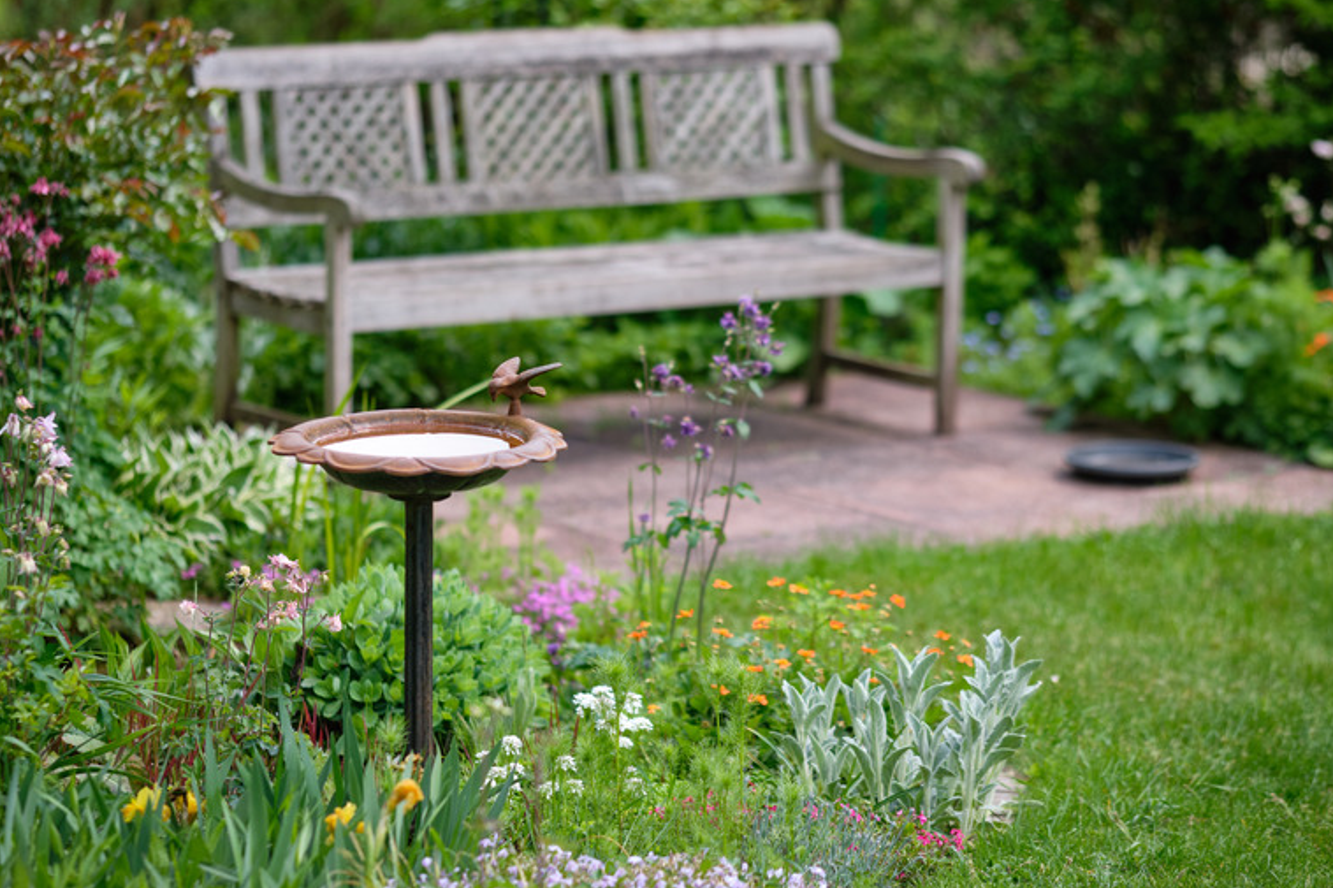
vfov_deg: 9.9
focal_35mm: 139
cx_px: 677
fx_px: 5145
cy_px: 433
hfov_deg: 14.8
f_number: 2
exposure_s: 1/1600
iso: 200
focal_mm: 90
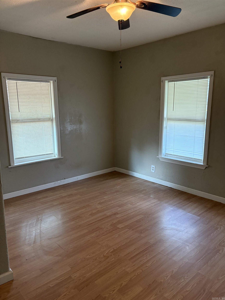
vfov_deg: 67.3
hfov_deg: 53.1
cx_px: 112
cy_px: 150
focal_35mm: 26
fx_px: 225
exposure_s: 1/60
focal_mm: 5.96
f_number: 1.6
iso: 320
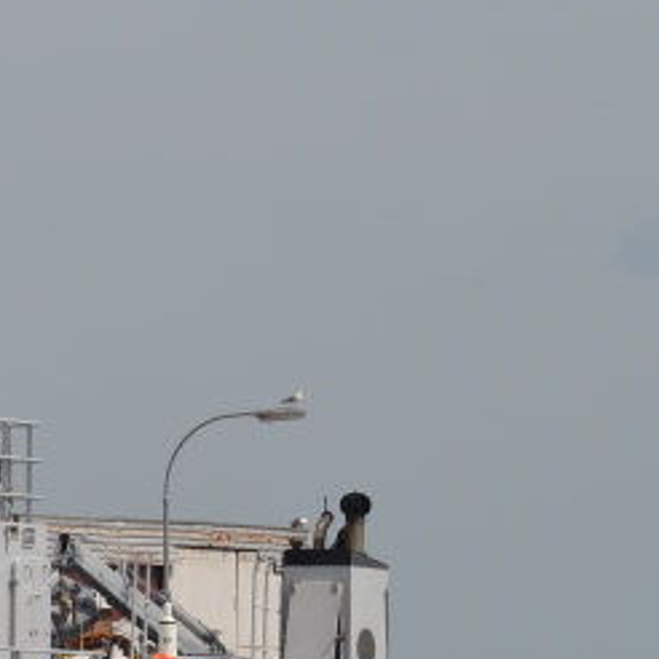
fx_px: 15163
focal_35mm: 704
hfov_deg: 2.5
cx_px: -222
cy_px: 592
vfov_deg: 2.5
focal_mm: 170
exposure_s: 1/1000
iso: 200
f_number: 8
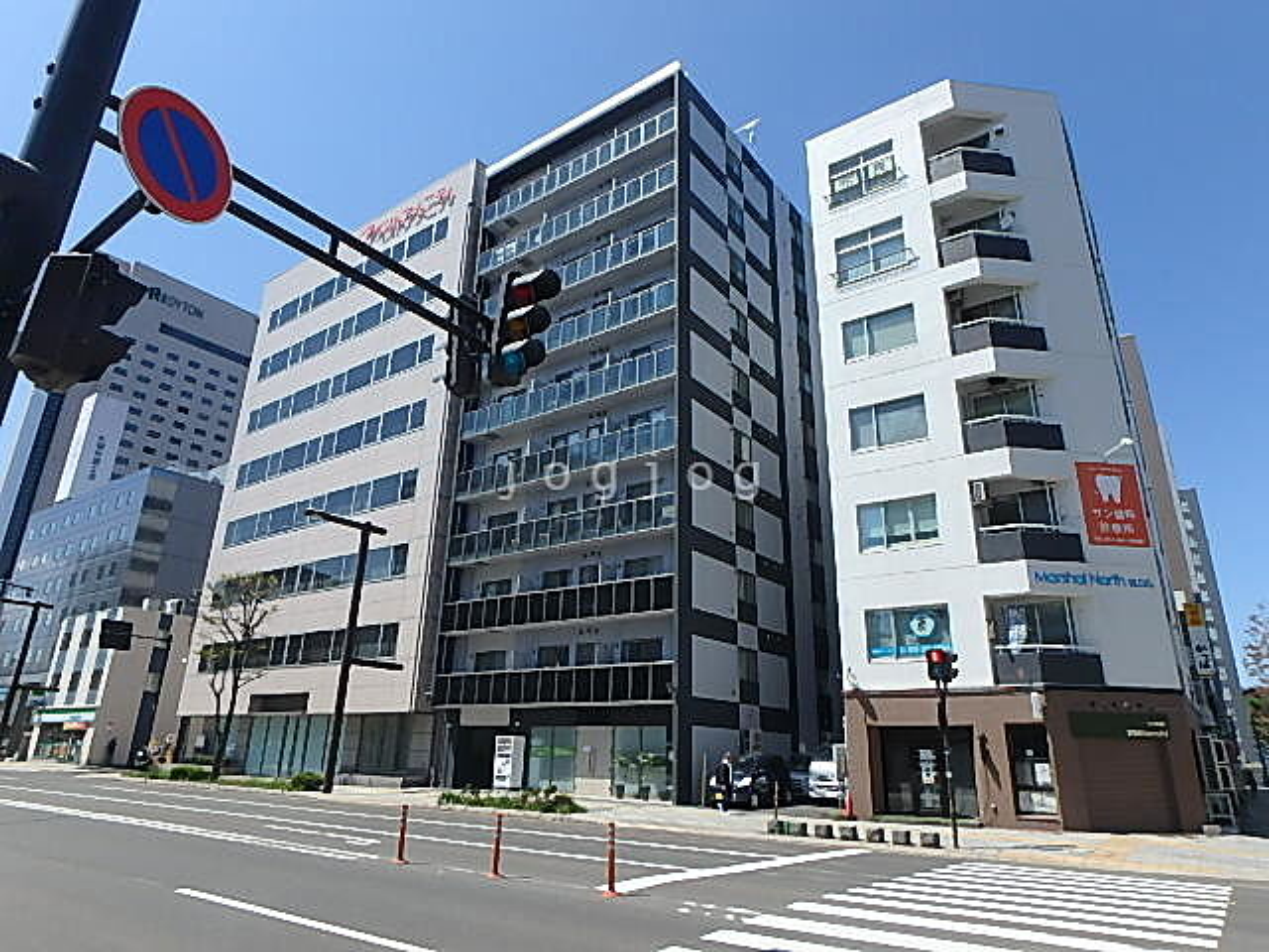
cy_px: 476
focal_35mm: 21
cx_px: 634
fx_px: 770
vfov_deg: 63.4
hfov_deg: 79.0
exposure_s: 1/500
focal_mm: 3.7
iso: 125
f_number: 6
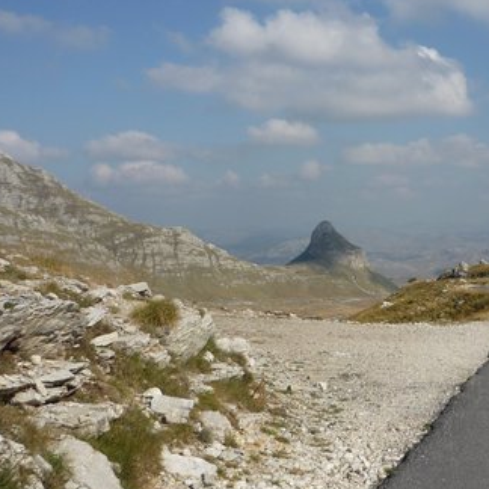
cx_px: 400
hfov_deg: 30.8
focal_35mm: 54
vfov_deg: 31.5
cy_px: 190
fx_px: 863
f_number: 8
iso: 100
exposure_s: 1/320
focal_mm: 5.5
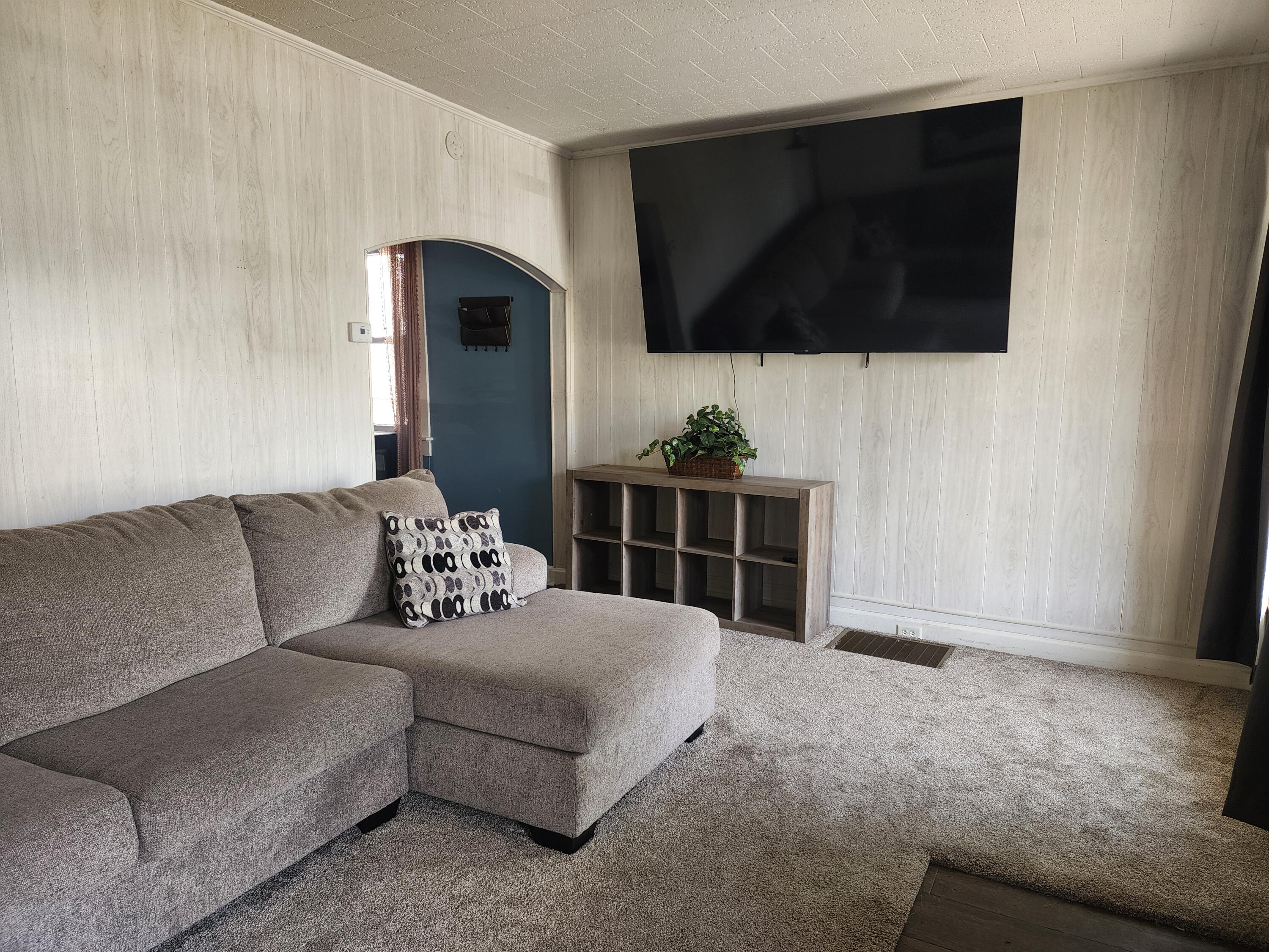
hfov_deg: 73.9
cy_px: 476
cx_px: 634
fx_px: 843
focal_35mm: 23
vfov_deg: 58.9
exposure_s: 1/120
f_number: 1.8
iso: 200
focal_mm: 6.4
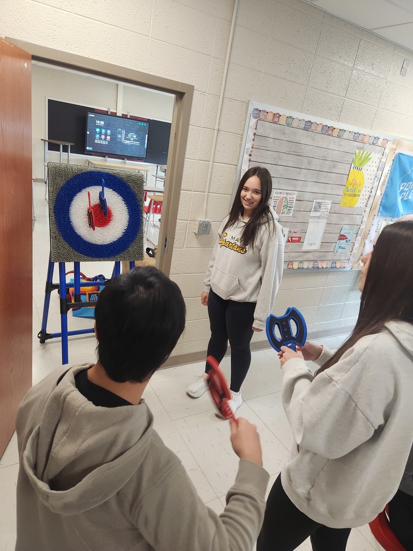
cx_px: 206
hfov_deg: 58.9
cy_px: 276
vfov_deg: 73.9
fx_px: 366
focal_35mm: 23
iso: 400
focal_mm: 5.4
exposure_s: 1/120
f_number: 1.8
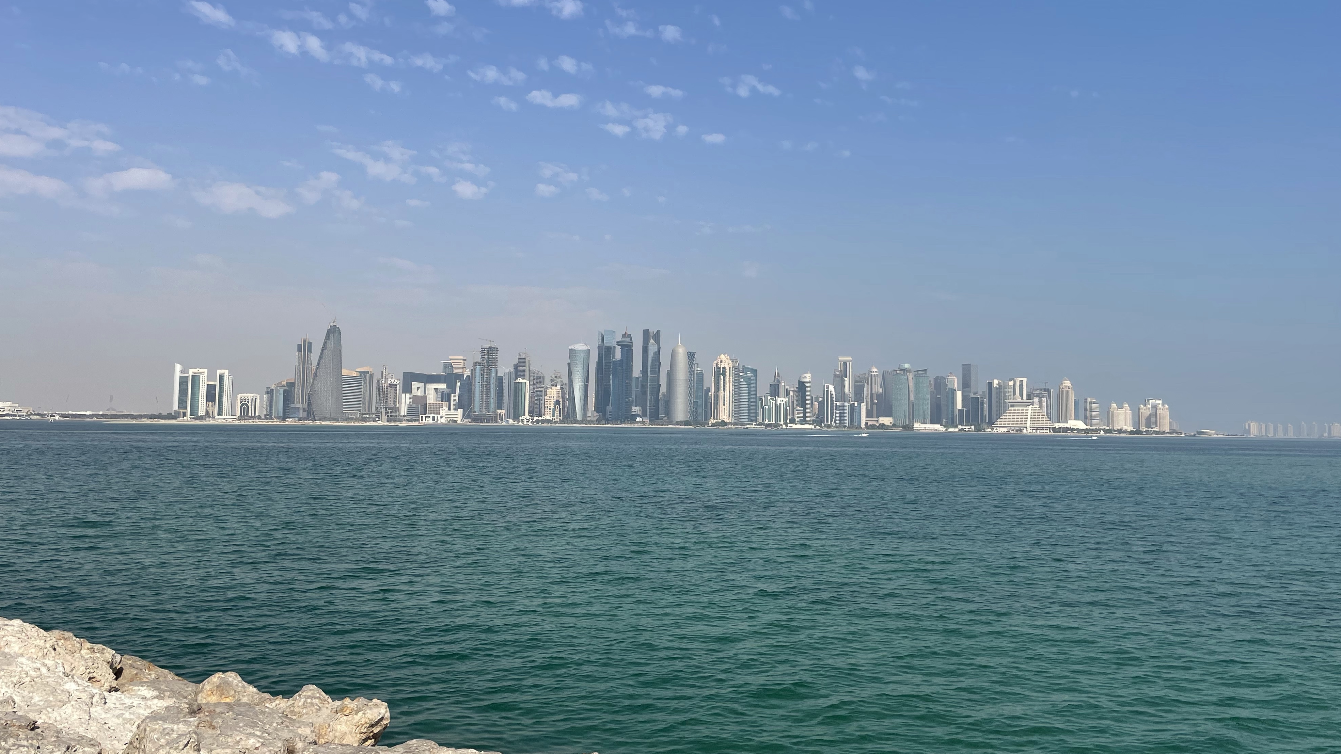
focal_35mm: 29
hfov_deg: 66.1
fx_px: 1031
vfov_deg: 40.2
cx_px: 674
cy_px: 369
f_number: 1.6
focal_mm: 4.2
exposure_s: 1/5291
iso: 32
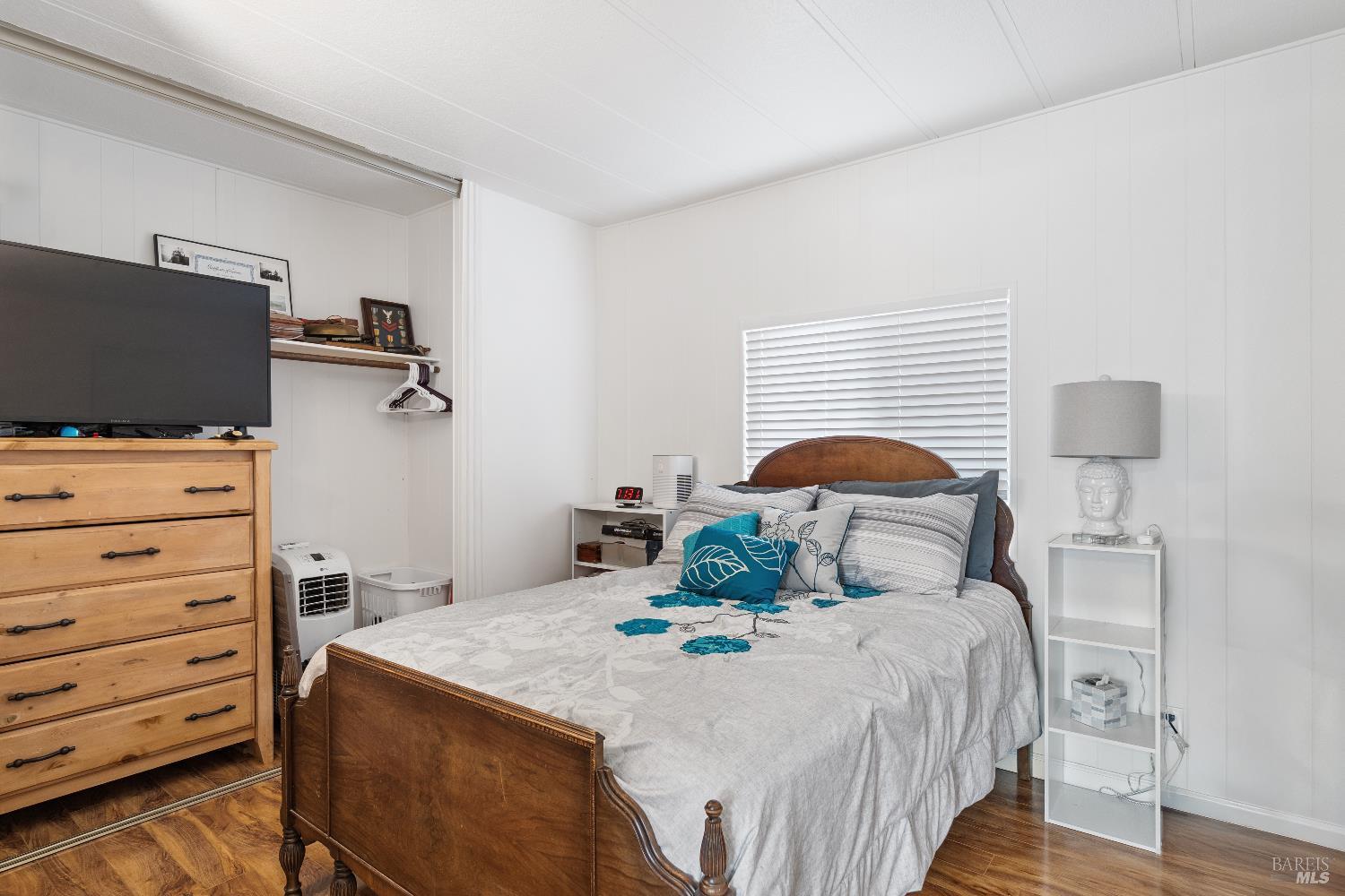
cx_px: 672
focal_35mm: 18
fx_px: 672
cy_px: 448
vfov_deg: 67.4
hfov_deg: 90.0
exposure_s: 1/3.33
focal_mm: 18
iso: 320
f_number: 8
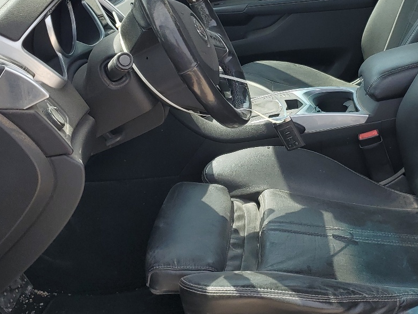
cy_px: 114
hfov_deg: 35.8
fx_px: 640
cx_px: 283
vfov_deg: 27.4
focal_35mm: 53
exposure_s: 1/1250
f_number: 1.5
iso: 50
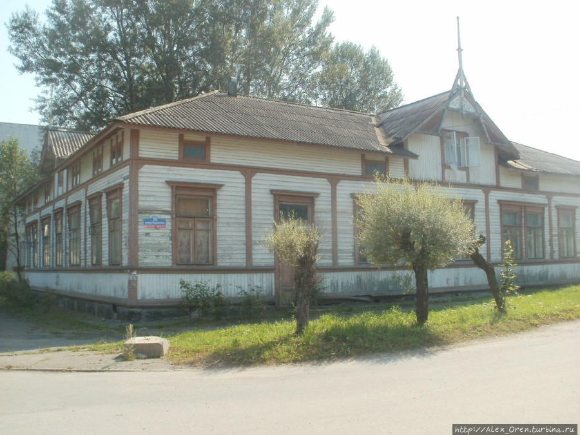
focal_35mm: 36
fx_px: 603
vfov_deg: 39.7
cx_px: 290
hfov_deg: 51.4
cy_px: 218
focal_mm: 6.3
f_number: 5.6
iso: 100
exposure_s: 1/250
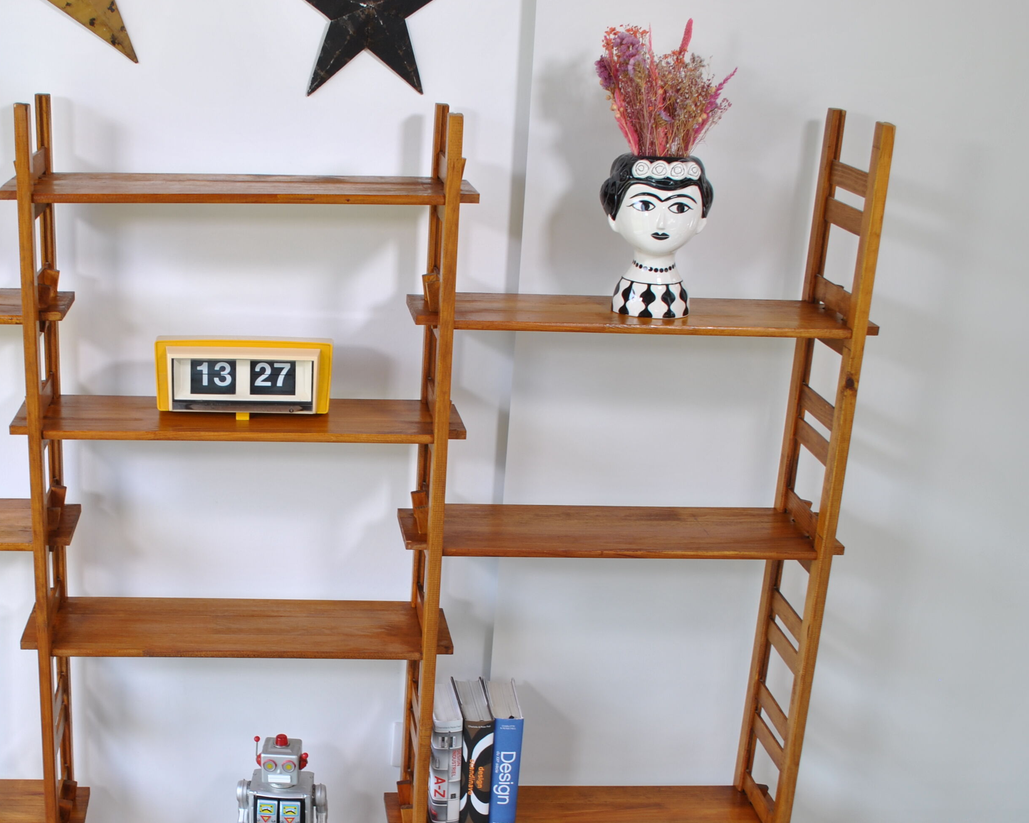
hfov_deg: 37.1
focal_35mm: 49
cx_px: 256
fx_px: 1492
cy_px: 519
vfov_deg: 30.7
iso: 100
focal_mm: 22
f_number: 7.1
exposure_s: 1/20
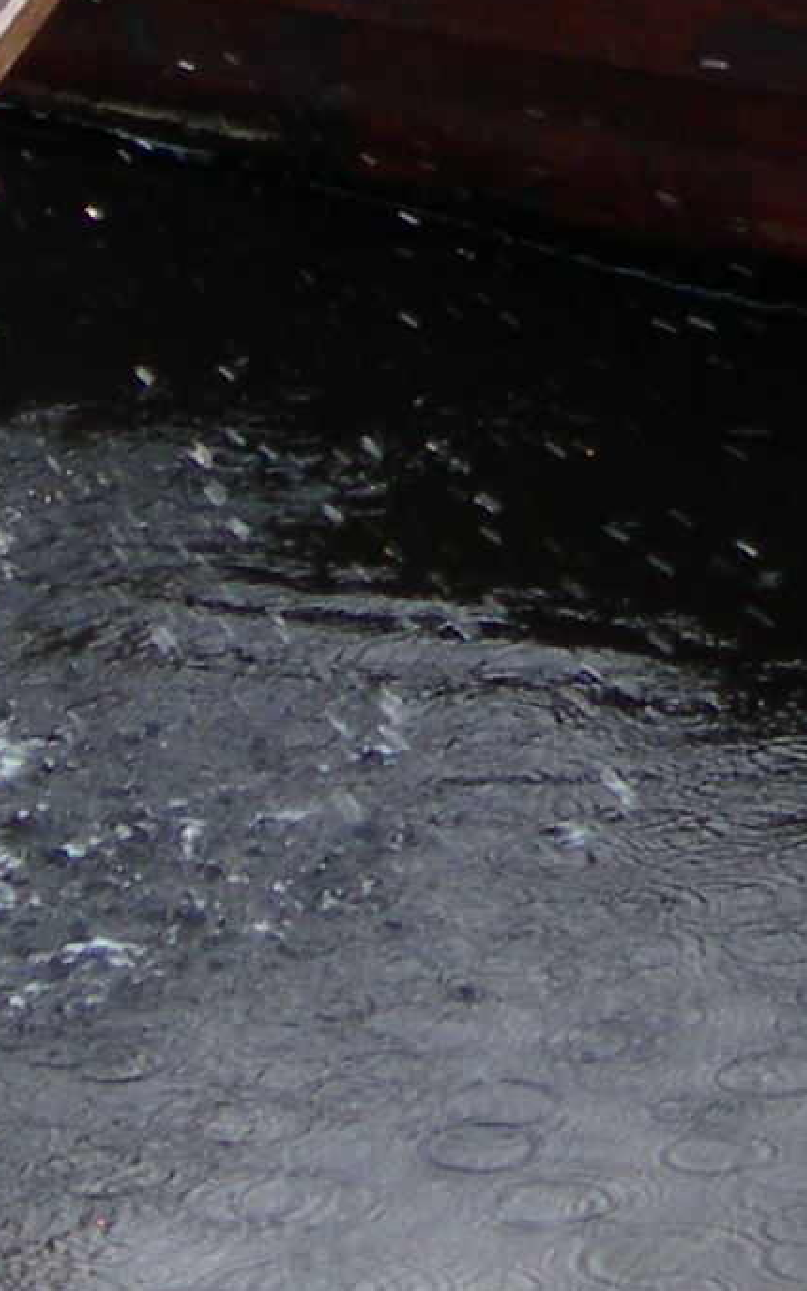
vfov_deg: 8.3
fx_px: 8618
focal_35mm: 245
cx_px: 1285
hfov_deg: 5.3
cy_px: -758
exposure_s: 1/122
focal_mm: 10.6
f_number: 3.2
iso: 50
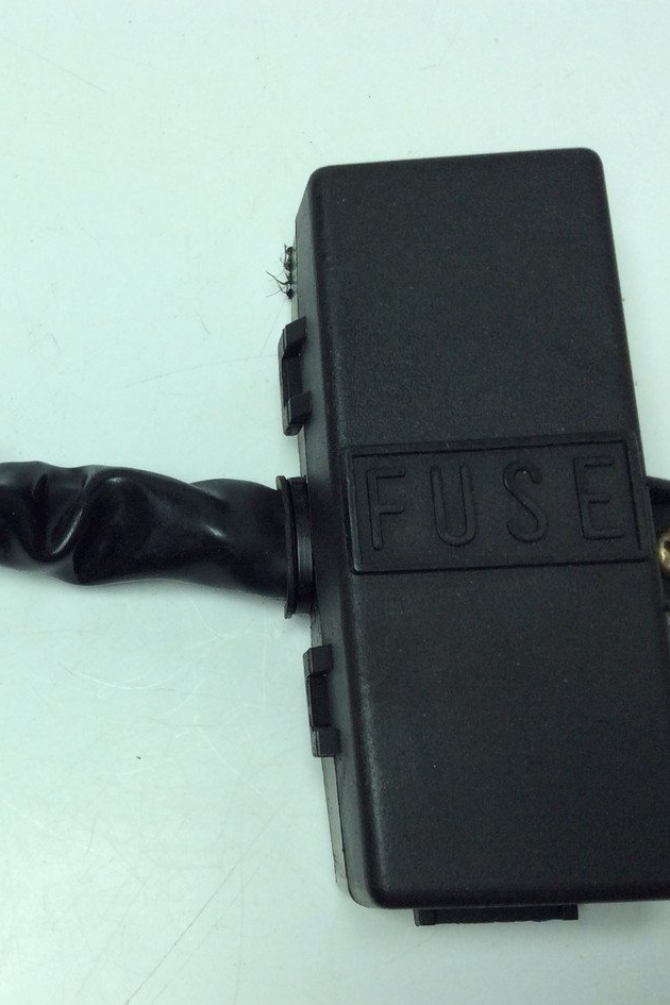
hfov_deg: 29.0
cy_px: 507
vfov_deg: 43.6
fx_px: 1256
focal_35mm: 45
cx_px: 99
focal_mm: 3.3
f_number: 2.4
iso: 32
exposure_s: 1/473
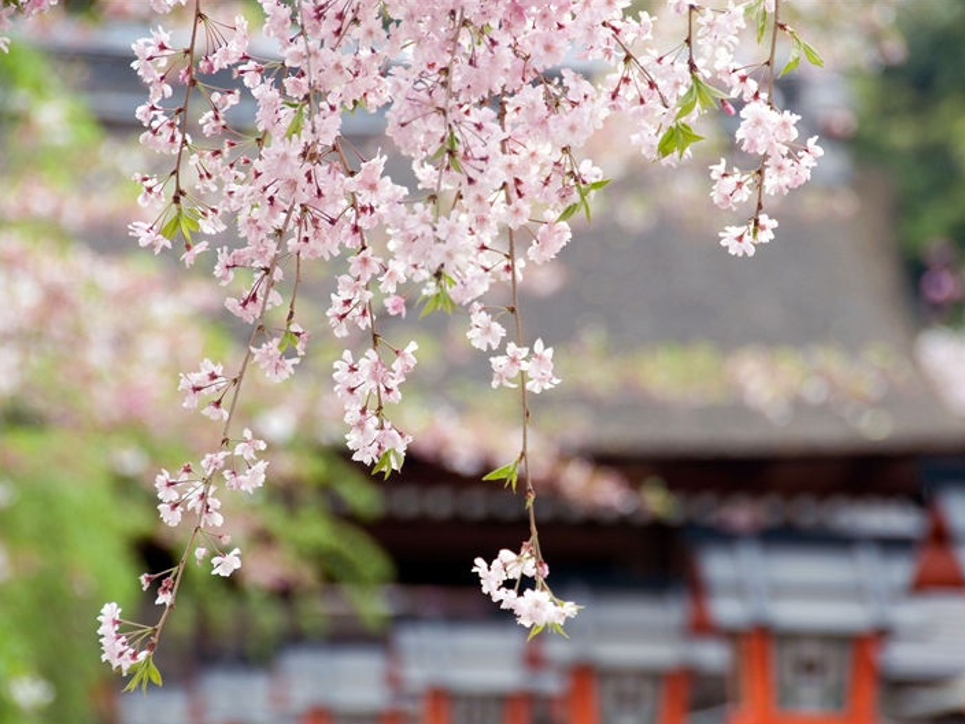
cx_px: 495
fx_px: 12322
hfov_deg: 4.5
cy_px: 363
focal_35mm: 442
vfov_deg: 3.4
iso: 200
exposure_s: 1/160
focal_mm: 270
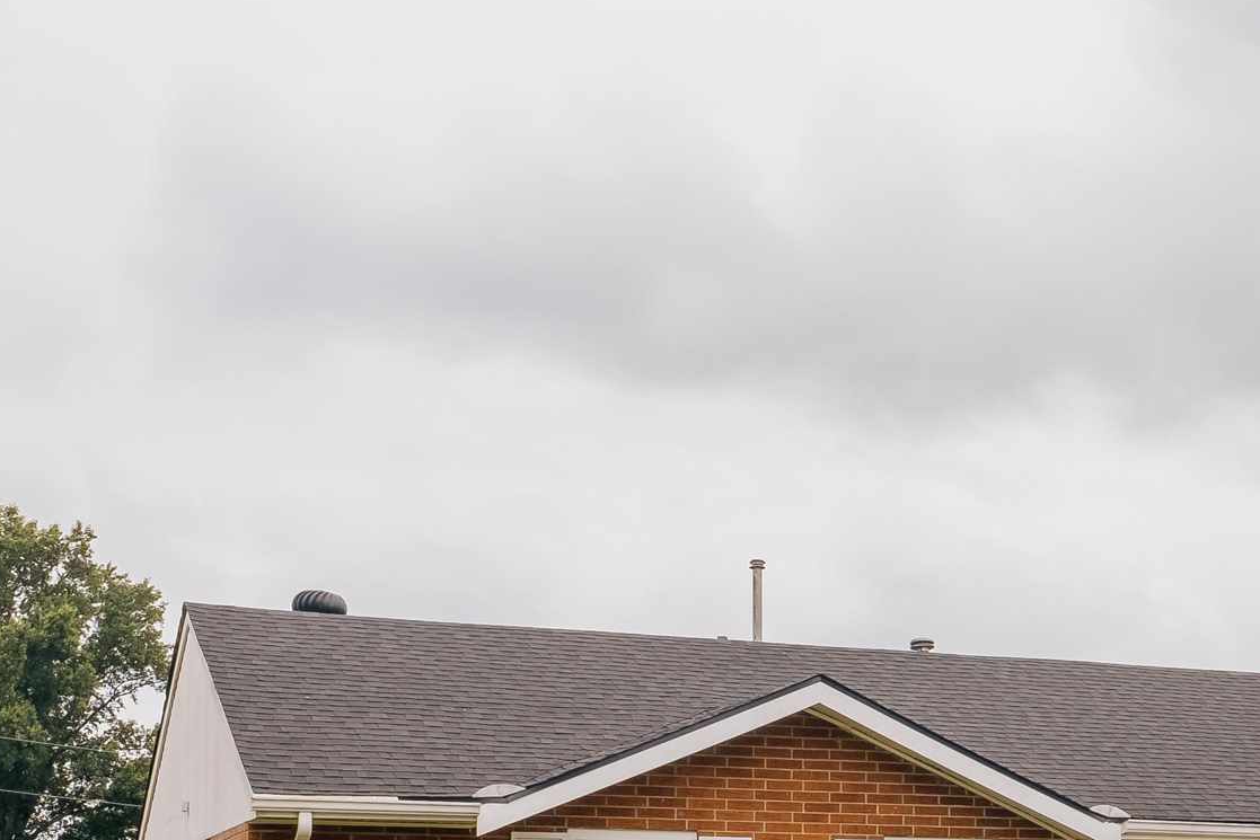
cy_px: 912
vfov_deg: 19.8
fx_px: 2310
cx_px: 1218
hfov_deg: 28.8
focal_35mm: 66
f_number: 11
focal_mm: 16
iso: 200
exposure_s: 1/250
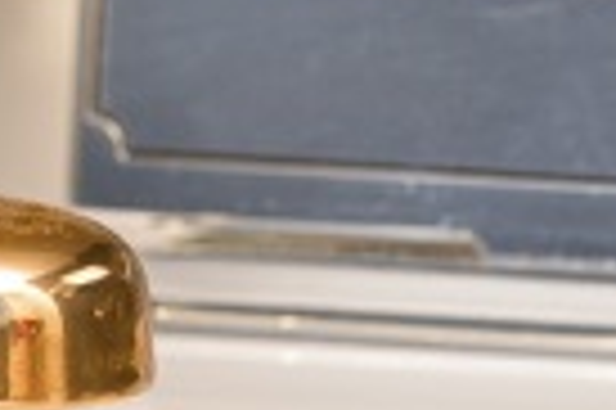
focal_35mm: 678
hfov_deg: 3.0
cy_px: -674
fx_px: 11587
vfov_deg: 2.0
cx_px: 371
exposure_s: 1/2
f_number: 8
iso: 200
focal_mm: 105
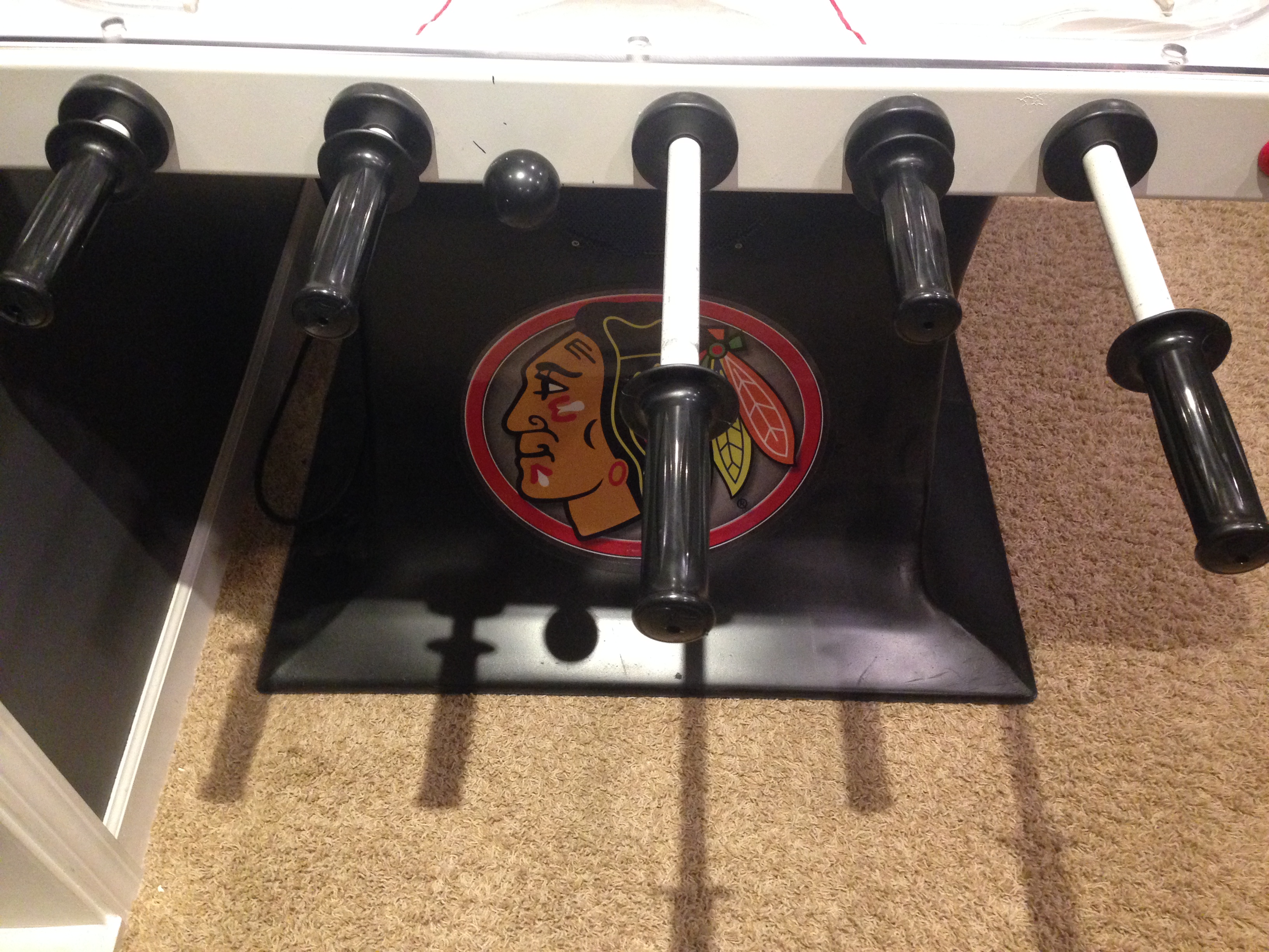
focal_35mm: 33
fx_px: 1210
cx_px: 634
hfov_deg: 55.4
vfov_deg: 42.9
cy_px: 476
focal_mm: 4.12
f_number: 2.4
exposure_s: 1/20
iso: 320
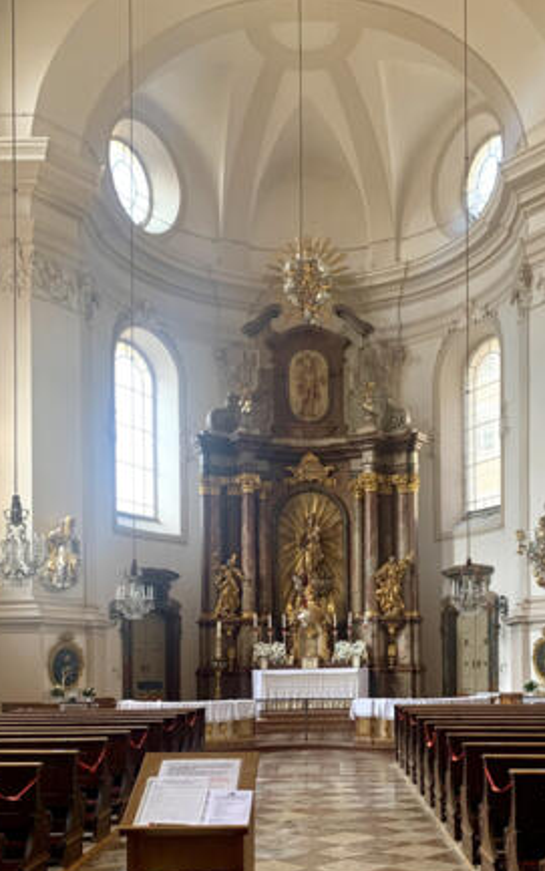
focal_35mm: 28
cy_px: 439
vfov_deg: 66.4
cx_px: 318
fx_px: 665
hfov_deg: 44.4
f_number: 1.8
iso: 100
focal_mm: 4.25
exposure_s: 1/86
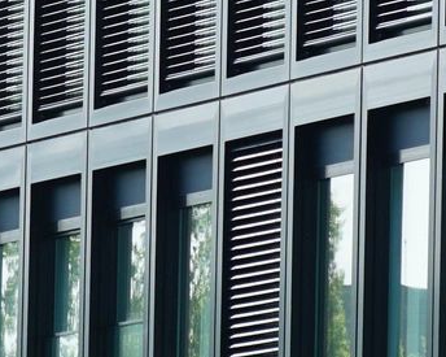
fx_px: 10319
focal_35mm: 782
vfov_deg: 2.0
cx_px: -355
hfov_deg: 2.5
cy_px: 162
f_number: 6.3
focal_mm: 90
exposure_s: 1/200
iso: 100
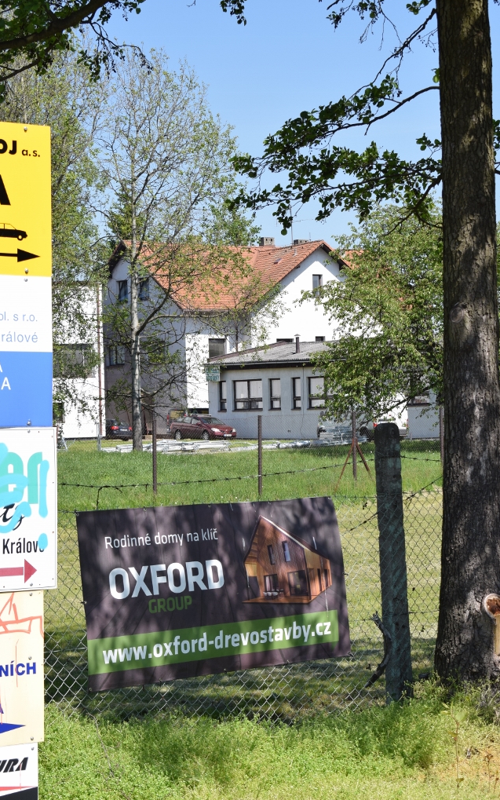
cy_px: 400
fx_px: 1842
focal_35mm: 85
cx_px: 253
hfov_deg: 15.5
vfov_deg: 24.5
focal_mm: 55
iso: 200
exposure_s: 1/320
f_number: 9
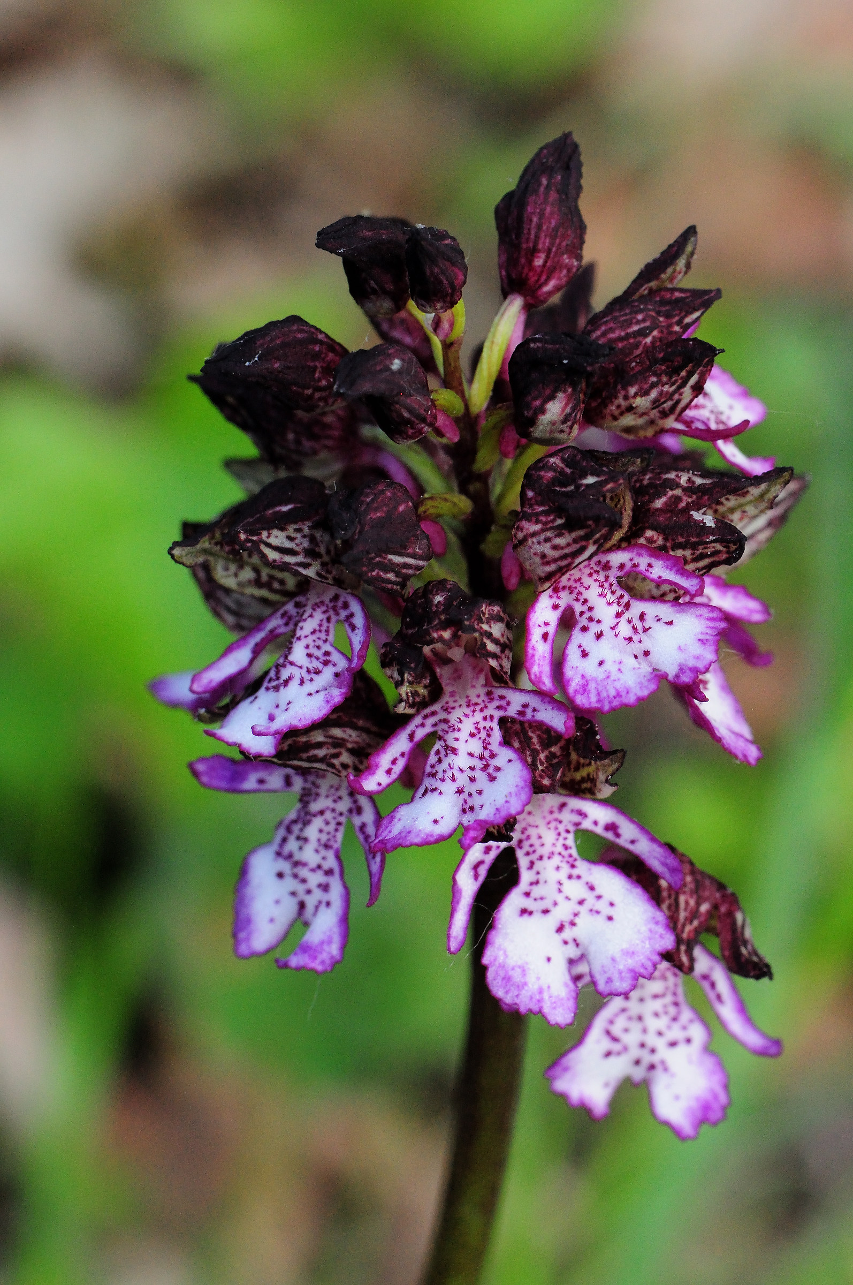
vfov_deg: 13.1
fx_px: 5612
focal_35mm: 158
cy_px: 642
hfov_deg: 8.7
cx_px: 426
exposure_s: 1/125
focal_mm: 105
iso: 1600
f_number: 14
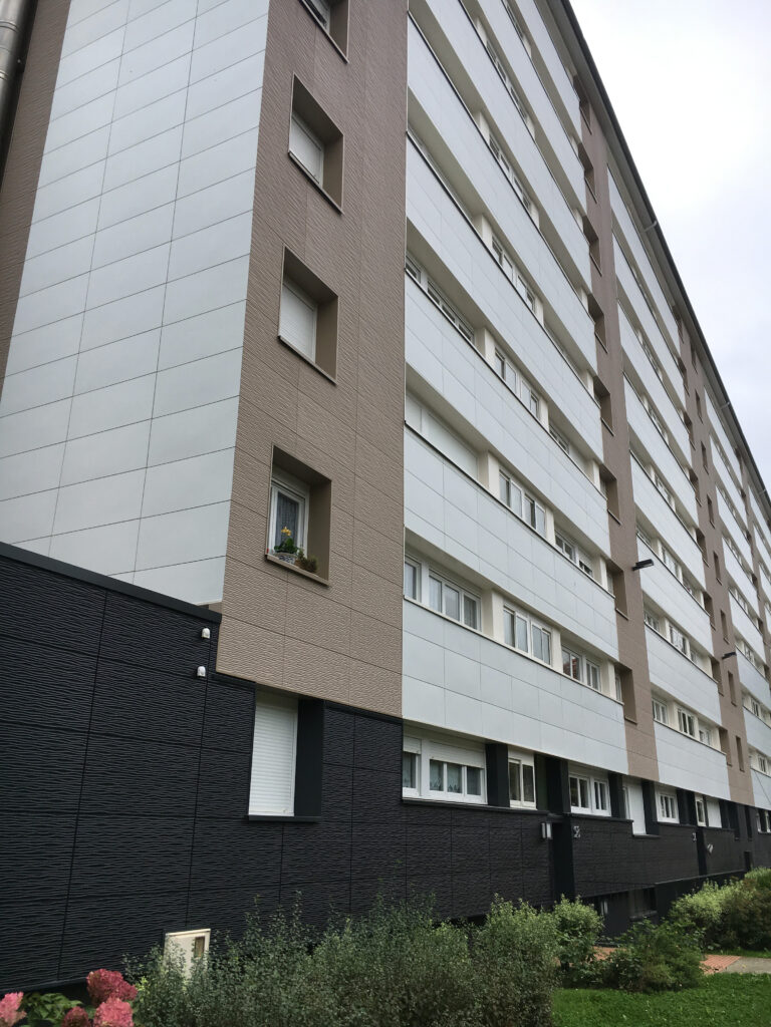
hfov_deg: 48.2
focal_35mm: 29
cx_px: 386
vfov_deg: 61.7
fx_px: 861
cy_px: 514
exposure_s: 1/549
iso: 25
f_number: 2.2
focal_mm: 4.15
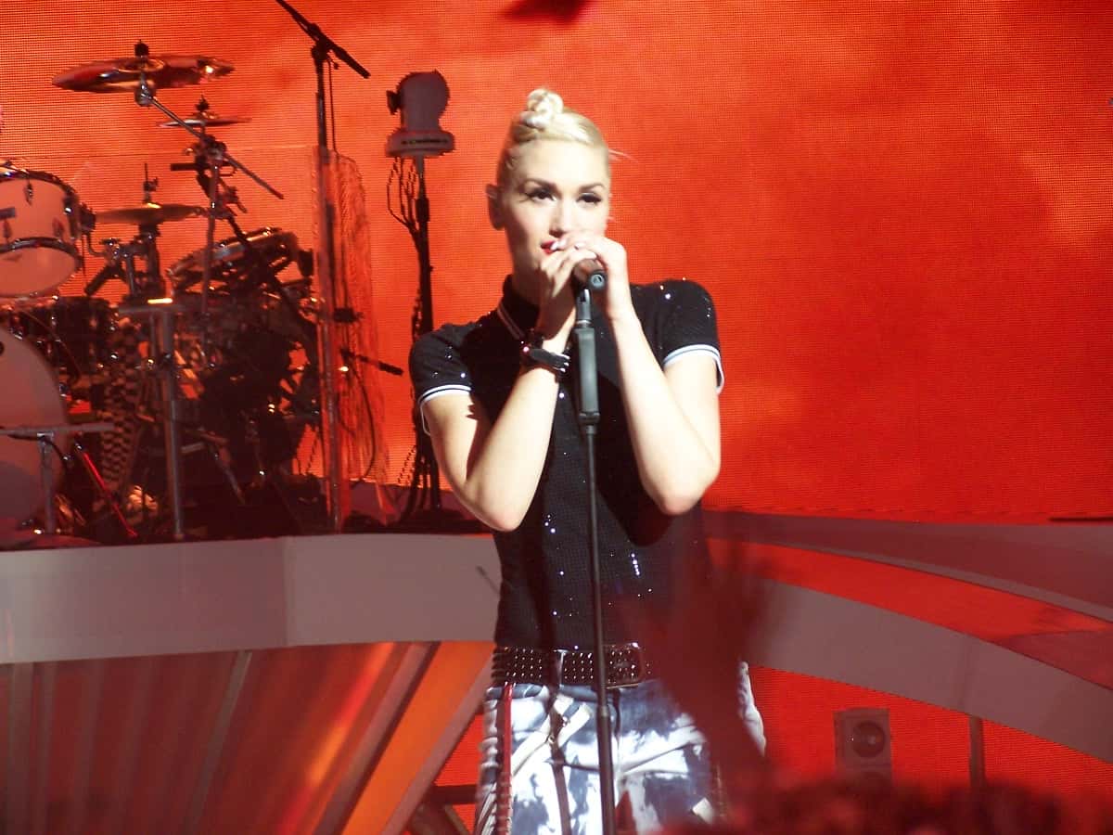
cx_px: 556
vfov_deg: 8.8
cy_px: 418
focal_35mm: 169
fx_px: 5434
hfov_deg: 11.7
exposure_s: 1/30
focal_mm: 28
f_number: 3.2
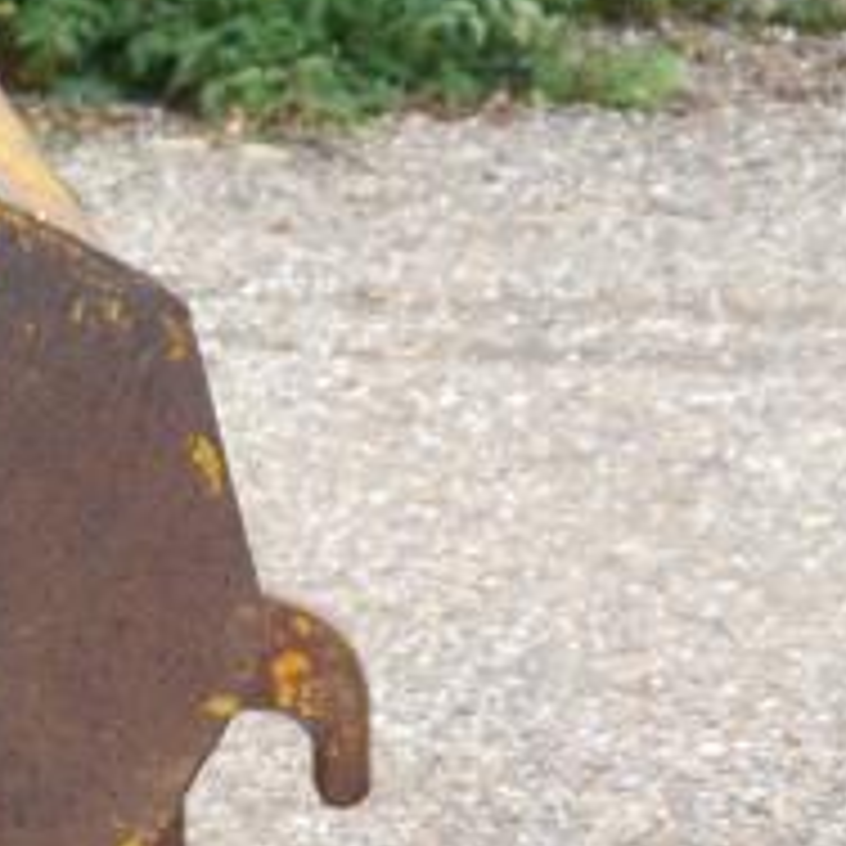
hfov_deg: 10.7
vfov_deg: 11.1
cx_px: -639
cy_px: 1080
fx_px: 4258
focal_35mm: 154
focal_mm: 16
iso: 160
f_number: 4.5
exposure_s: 1/100
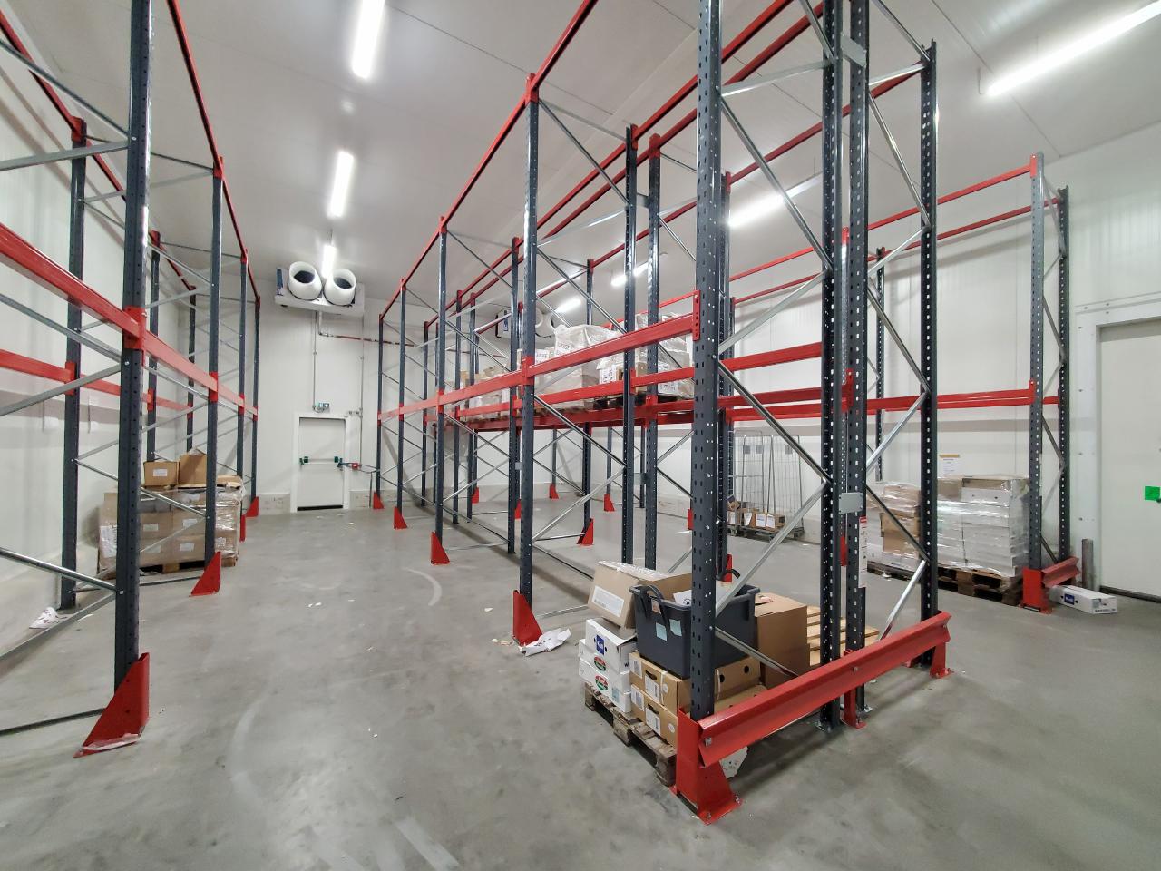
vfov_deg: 89.9
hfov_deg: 106.2
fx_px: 436
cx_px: 580
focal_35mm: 13
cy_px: 436
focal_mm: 1.8
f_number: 2.2
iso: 400
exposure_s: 1/50
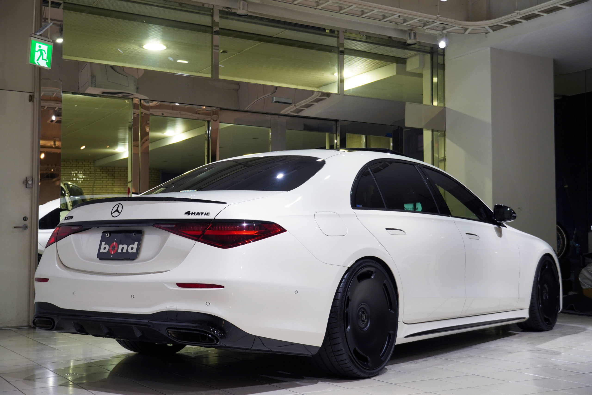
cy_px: 198
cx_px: 296
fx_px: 789
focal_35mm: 48
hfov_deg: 41.1
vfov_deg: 28.1
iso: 200
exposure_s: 1/50
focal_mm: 32
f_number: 4.5
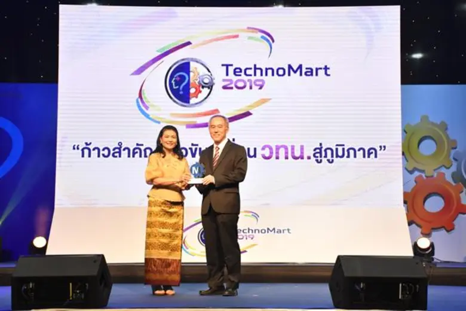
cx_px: 233
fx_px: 777
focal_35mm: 60
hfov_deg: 33.4
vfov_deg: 22.6
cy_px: 156
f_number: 4.5
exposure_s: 1/320
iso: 2500
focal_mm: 40
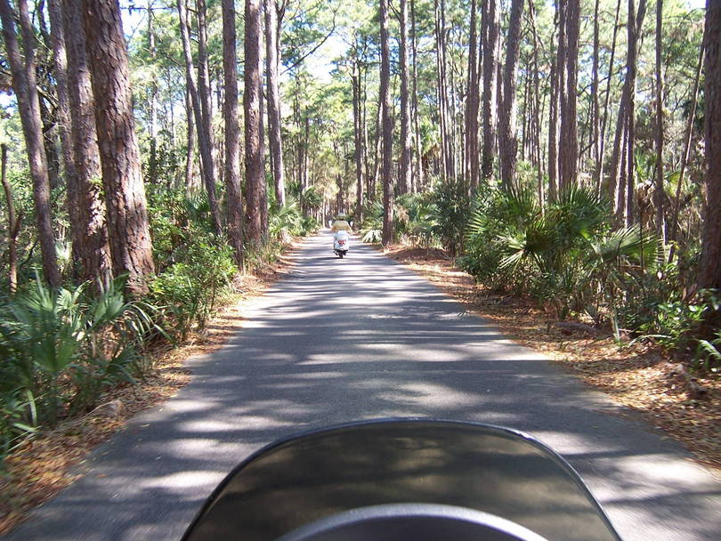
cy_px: 270
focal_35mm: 33
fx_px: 688
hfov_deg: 55.3
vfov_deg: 43.0
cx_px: 360
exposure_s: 1/90
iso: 80
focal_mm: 5.5
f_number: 2.8
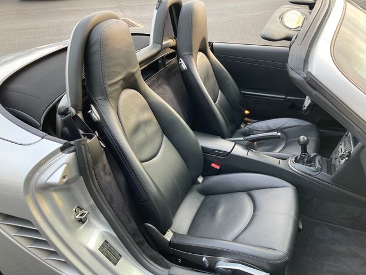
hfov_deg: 63.4
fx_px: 296
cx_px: 183
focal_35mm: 28
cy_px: 138
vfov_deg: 49.7
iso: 80
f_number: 1.8
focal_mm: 3.99
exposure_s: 1/117
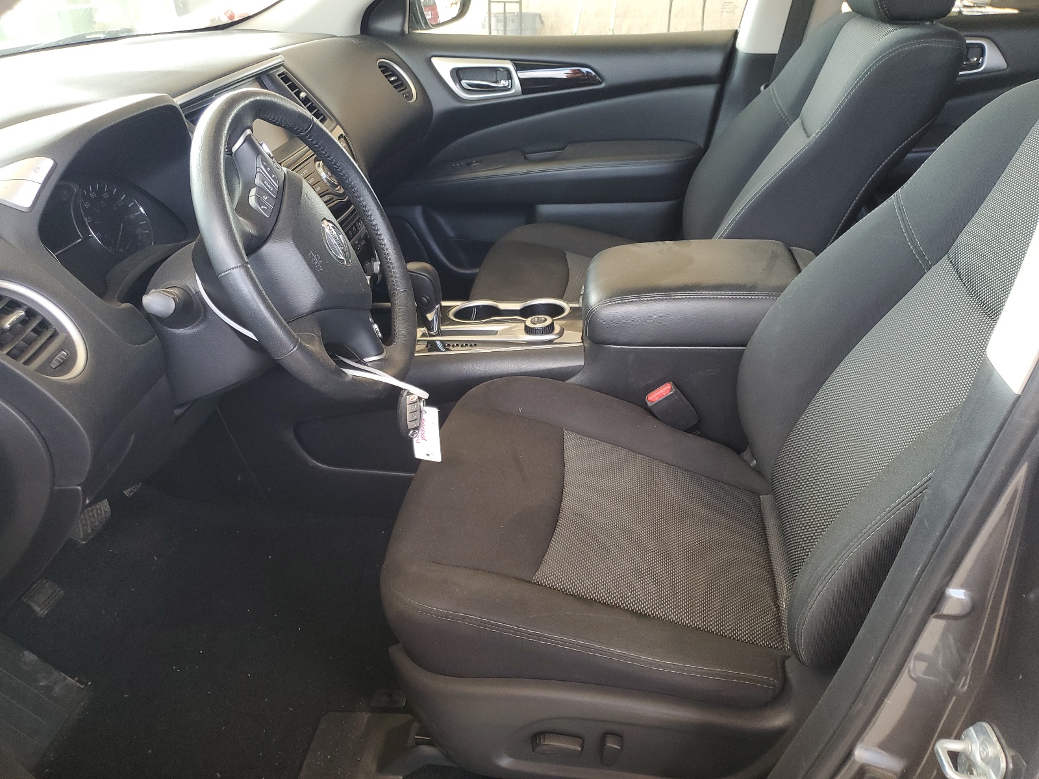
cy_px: 390
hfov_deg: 67.3
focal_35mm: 26
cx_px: 520
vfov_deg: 53.1
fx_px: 780
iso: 98
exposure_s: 1/120
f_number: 1.5
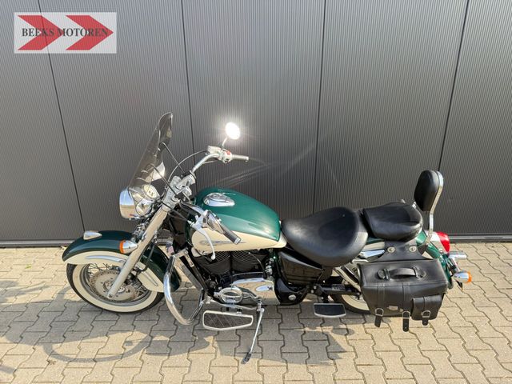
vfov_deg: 56.8
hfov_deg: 71.6
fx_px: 355
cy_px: 192
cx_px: 256
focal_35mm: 24
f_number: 1.78
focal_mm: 6.76
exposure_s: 1/772
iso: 100
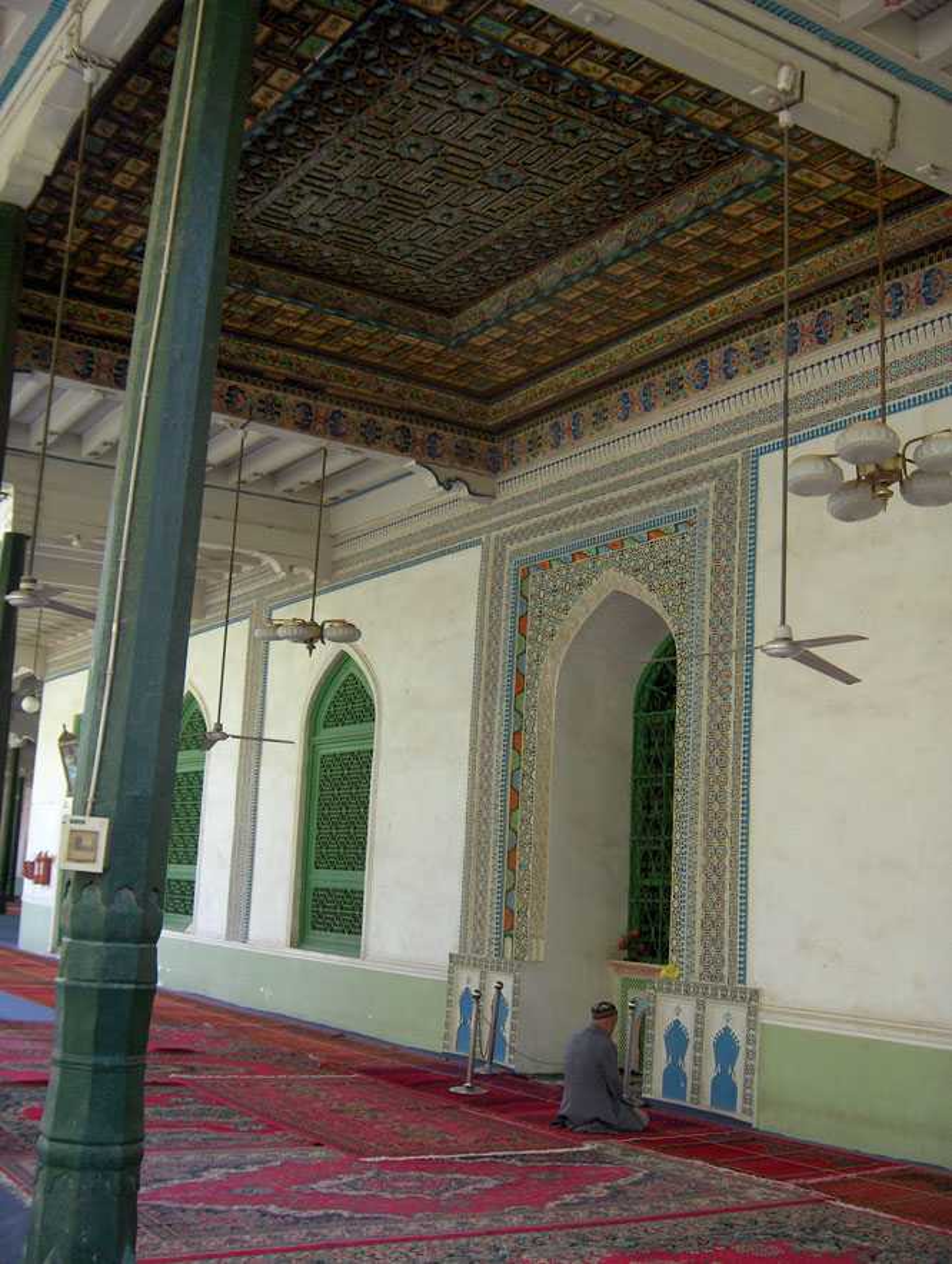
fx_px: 1426
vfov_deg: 47.8
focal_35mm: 39
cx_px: 476
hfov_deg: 36.9
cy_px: 632
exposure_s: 1/119
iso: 200
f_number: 2.8
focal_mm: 8
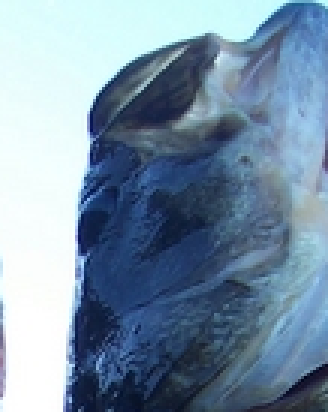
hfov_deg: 10.7
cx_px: -51
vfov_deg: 12.5
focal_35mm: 141
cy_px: 753
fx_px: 1717
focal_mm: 5.6
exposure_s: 1/180
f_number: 2.8
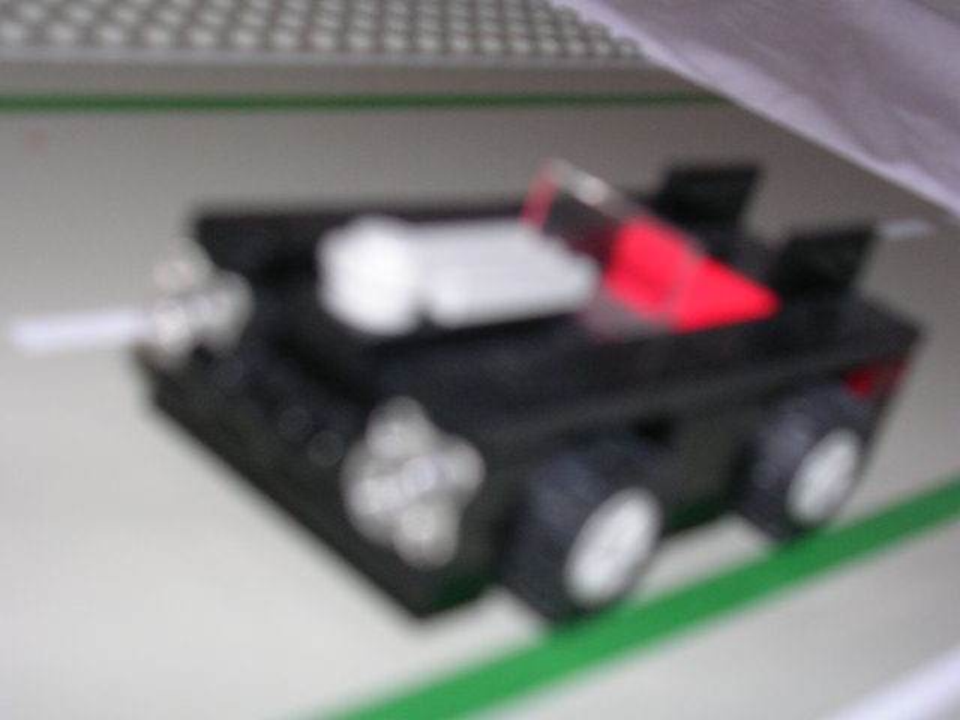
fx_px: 1664
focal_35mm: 60
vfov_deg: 24.4
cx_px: 480
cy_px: 360
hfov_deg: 32.2
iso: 50
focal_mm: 9.1
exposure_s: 1/60.1
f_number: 3.4
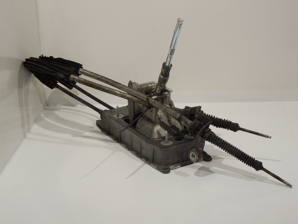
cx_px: 149
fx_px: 594
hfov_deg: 28.2
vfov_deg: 21.3
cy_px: 112
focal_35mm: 69
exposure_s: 1/60
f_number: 4.4
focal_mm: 12.5
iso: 400
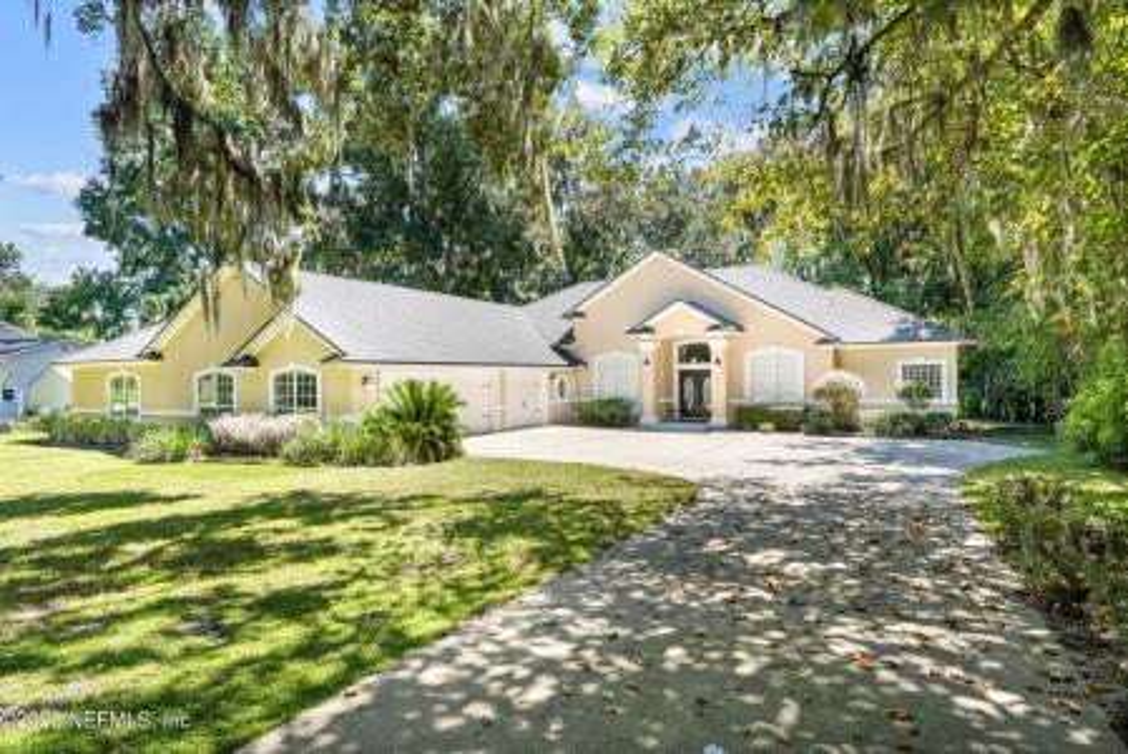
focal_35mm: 20
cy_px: 377
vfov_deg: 63.3
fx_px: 611
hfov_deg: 85.4
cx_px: 564
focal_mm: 19.5
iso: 250
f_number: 9
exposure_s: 1/30
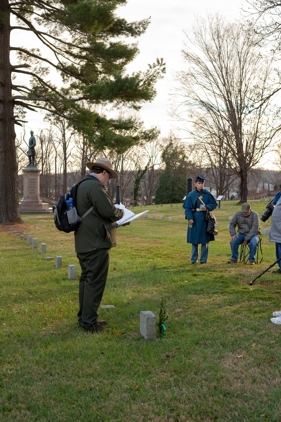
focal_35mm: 50
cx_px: 140
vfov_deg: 39.6
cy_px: 211
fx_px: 585
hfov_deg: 27.0
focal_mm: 50
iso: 400
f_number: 5.6
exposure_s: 1/250
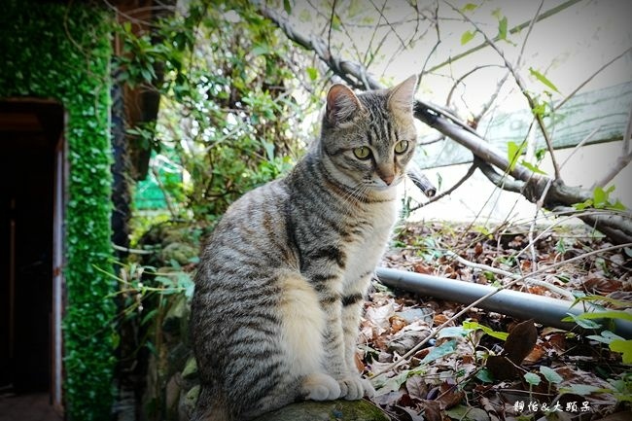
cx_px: 316
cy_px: 210
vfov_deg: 41.1
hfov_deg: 58.7
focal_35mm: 32
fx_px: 562
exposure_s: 1/50
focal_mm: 12.01
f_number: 3.5
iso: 125
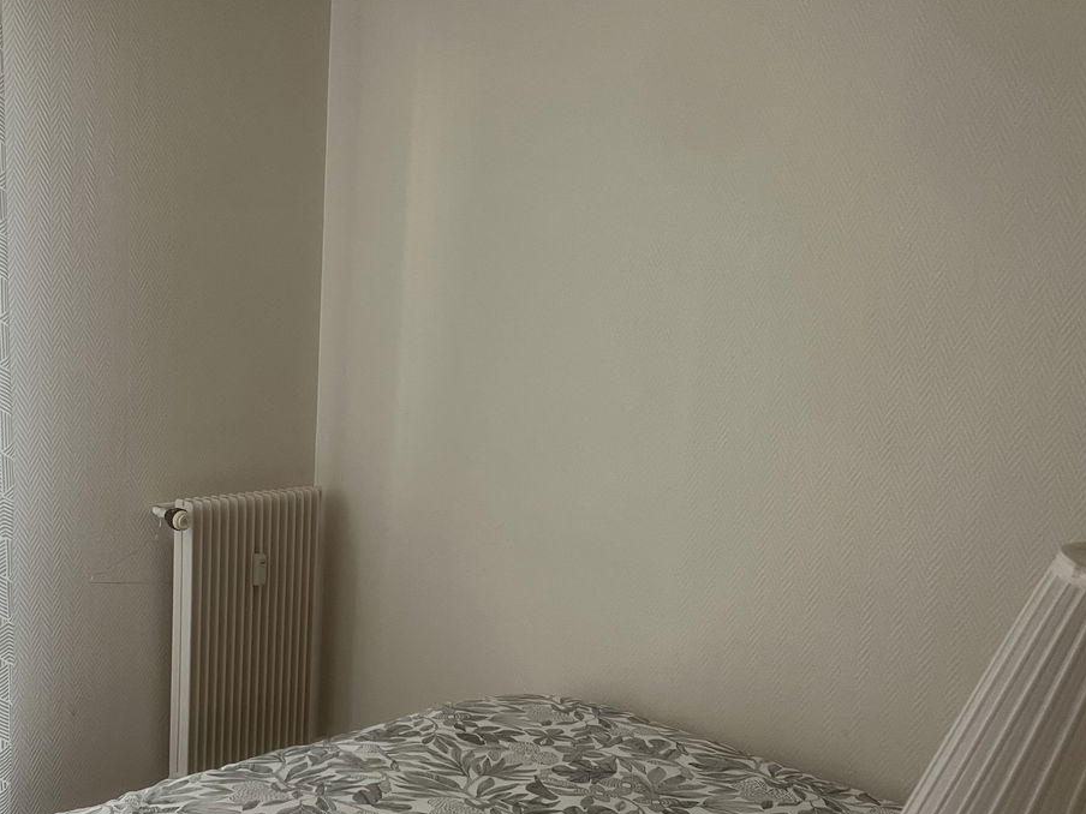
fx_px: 1443
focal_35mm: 46
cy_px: 539
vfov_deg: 31.3
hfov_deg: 40.7
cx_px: 360
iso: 80
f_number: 1.5
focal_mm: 5.7
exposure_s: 1/50
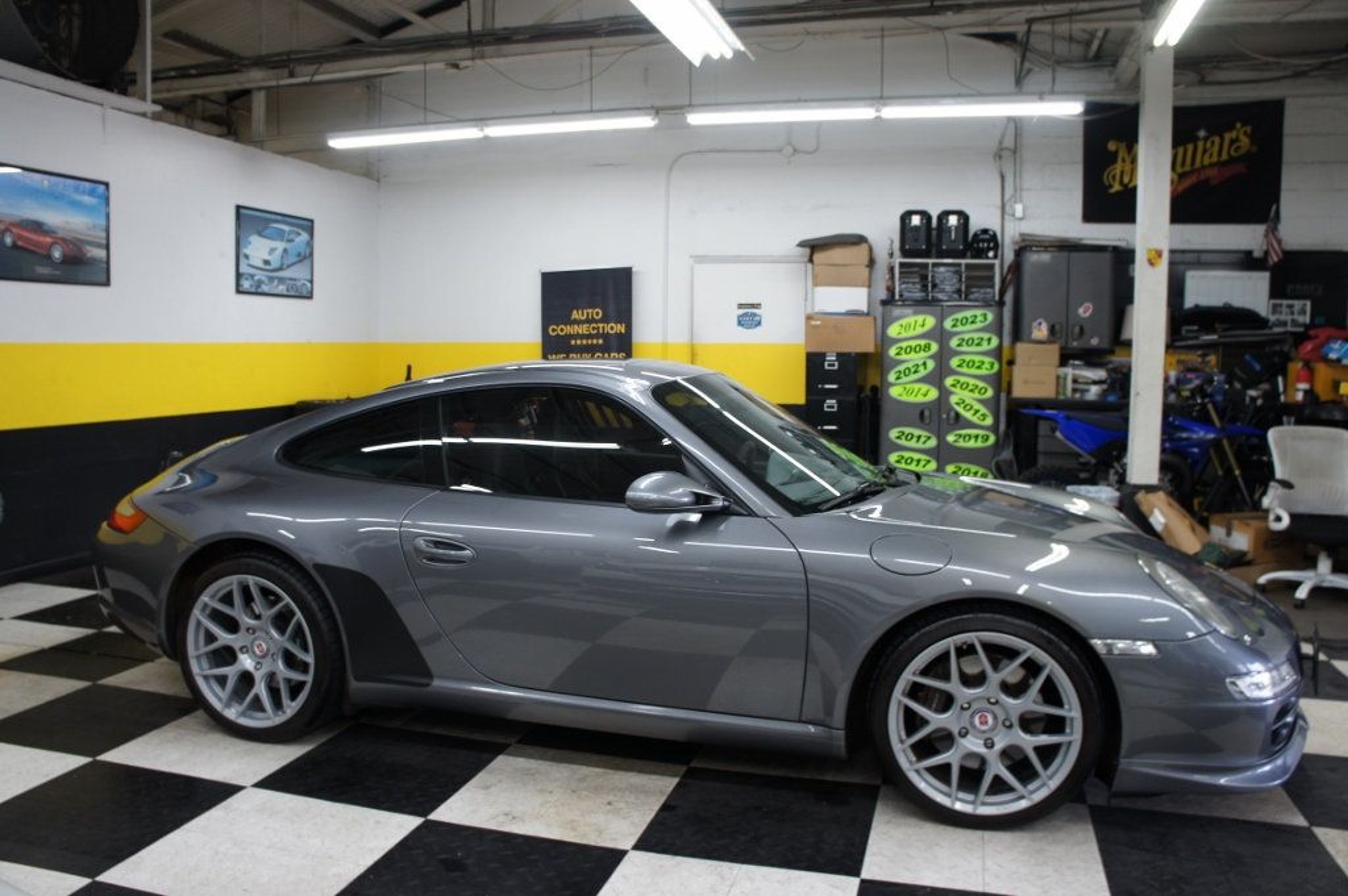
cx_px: 674
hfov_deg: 67.4
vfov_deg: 47.9
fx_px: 1010
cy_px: 448
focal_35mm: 27
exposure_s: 1/30
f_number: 3.5
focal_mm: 18
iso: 200
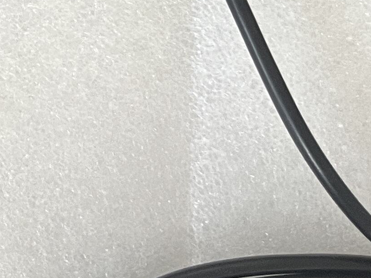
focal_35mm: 128
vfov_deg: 10.9
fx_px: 1372
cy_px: -212
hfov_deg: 12.2
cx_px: -525
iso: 125
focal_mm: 5.1
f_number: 1.6
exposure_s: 1/76
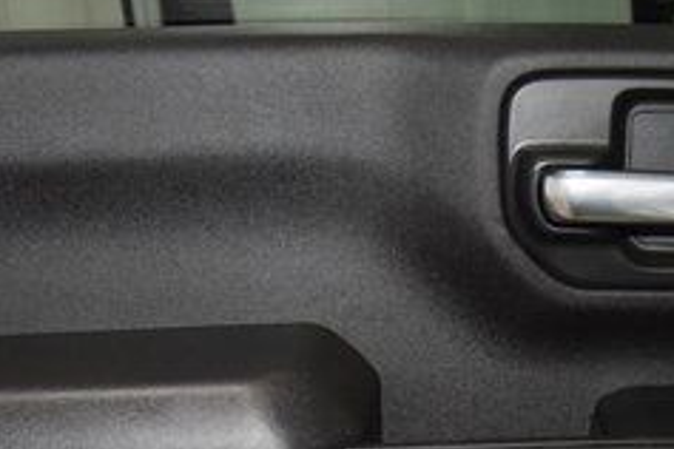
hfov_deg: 27.5
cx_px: 475
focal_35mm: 73
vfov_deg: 17.5
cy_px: 581
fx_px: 1367
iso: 2200
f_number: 3.5
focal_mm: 18
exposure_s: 1/125
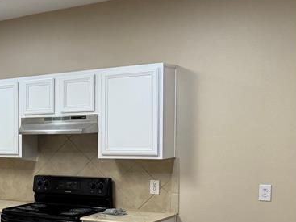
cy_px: 182
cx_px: -84
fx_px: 573
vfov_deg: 21.6
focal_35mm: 67
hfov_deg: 25.2
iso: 125
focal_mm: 6.76
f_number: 1.78
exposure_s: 1/120
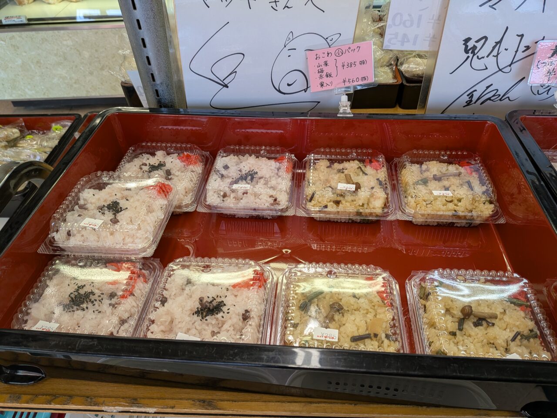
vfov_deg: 56.8
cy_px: 209
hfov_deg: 71.6
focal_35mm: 24
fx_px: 386
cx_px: 278
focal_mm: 4.53
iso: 31
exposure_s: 1/100
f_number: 1.7
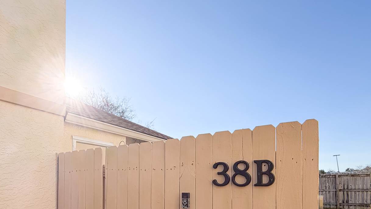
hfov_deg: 99.4
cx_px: 185
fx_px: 157
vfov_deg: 64.6
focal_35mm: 16
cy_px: 146
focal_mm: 2.22
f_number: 2.2
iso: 25
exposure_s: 1/950
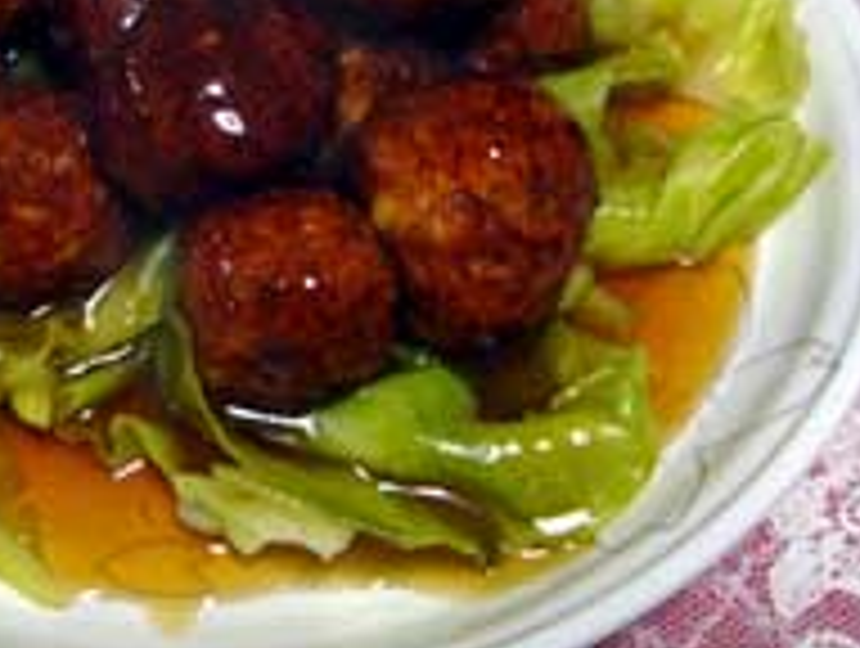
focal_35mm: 64
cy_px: 137
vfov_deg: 22.7
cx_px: 230
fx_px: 1593
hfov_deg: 29.8
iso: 80
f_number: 2.8
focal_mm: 5.8
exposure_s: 1/8
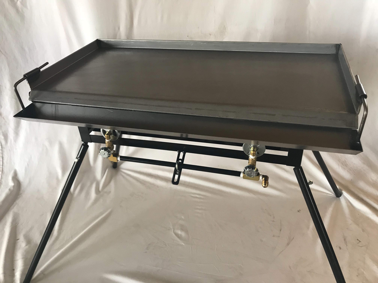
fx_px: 306
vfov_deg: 49.7
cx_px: 189
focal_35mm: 28
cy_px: 142
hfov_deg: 63.4
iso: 25
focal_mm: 3.99
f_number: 1.8
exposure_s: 1/30
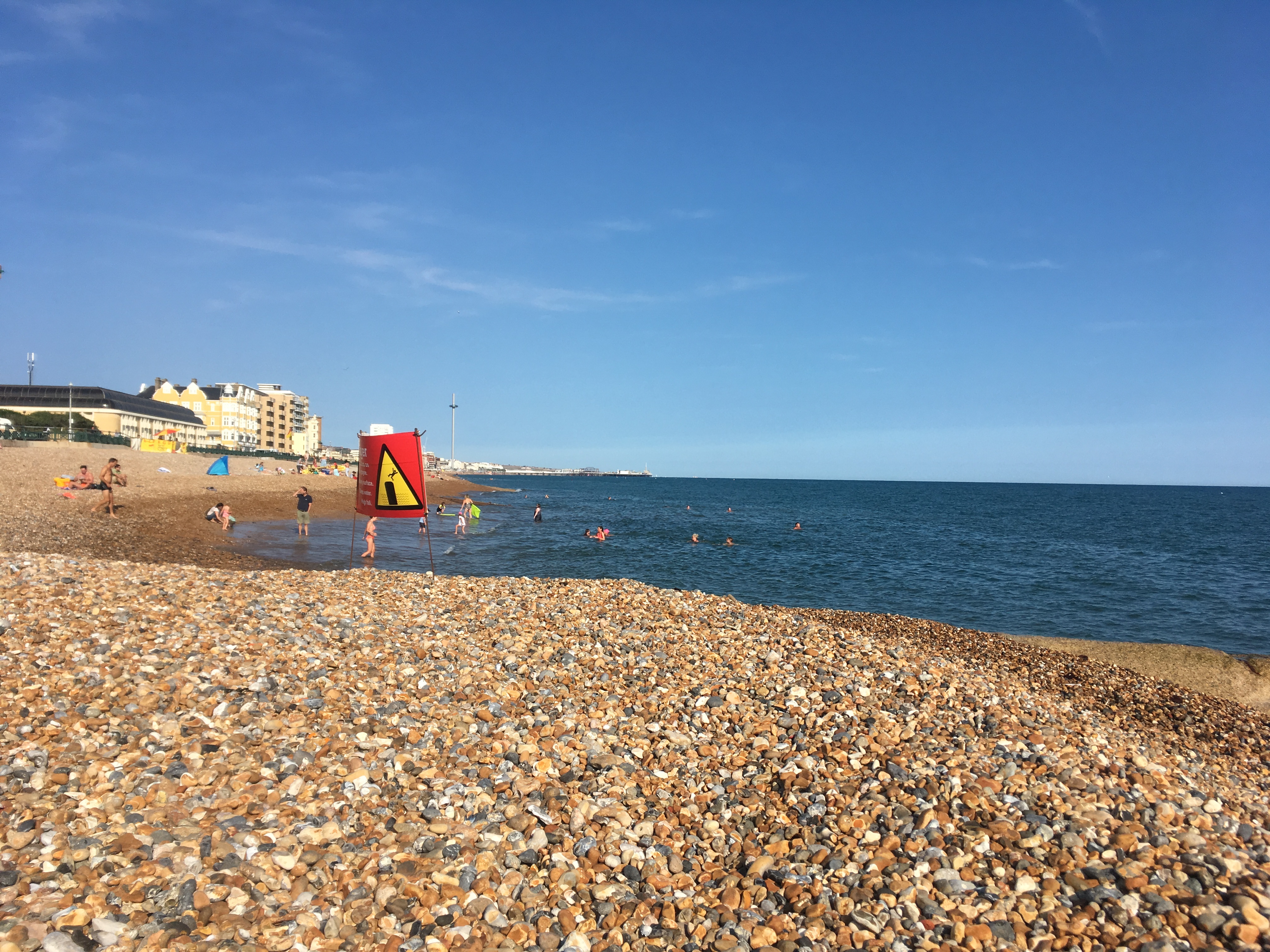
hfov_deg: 61.7
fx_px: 1064
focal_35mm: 29
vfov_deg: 48.2
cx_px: 635
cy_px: 476
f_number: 2.2
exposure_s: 1/2404
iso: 25
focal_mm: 4.15
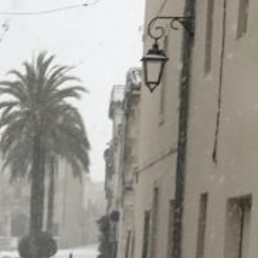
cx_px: -68
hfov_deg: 12.2
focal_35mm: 139
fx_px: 1172
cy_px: 496
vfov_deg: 11.5
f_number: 1.8
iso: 20
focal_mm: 3.99
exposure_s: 1/384
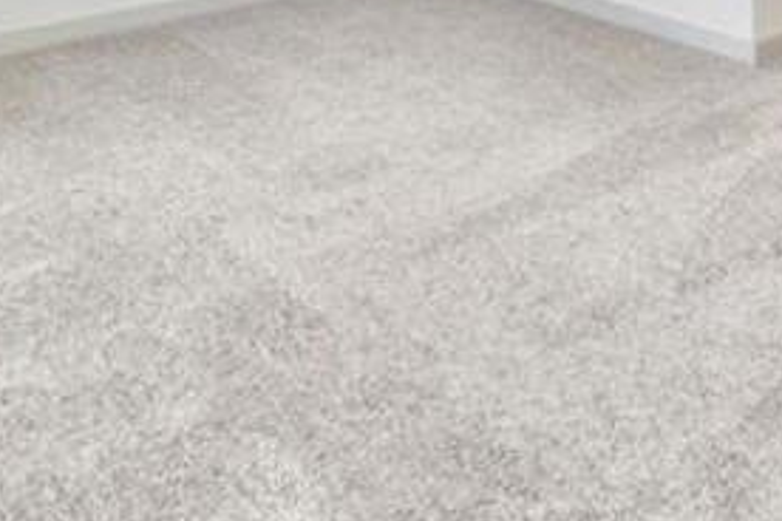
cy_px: -277
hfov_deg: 46.8
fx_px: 891
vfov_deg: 24.6
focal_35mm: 41
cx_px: 275
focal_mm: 8
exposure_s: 1/125
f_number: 5.6
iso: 500
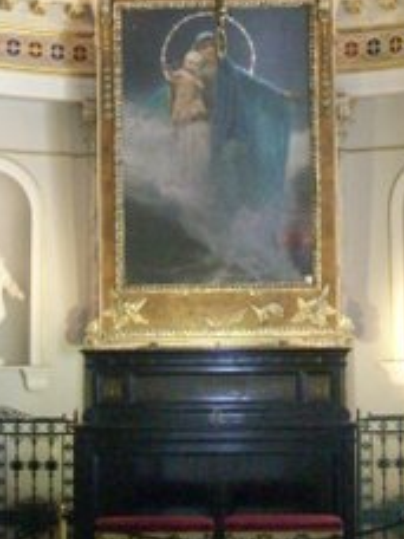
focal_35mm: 78
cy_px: 182
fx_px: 1214
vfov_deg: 24.9
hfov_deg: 18.9
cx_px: 180
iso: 672
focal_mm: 6.2
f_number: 2.8
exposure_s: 1/30
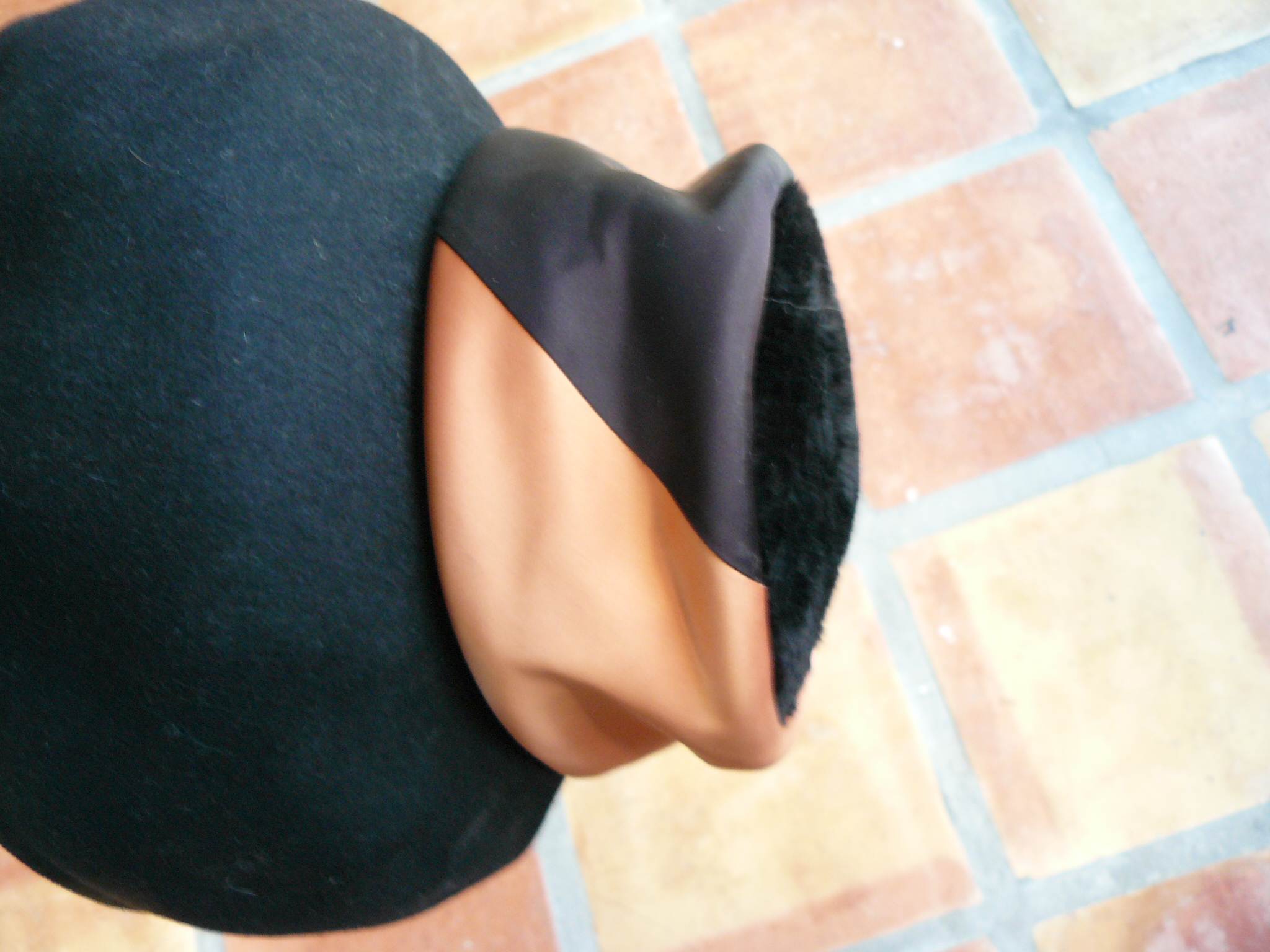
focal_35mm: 36
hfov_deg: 51.4
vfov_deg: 39.7
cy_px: 476
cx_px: 635
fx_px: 1321
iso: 200
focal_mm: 6
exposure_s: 1/10
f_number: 2.8
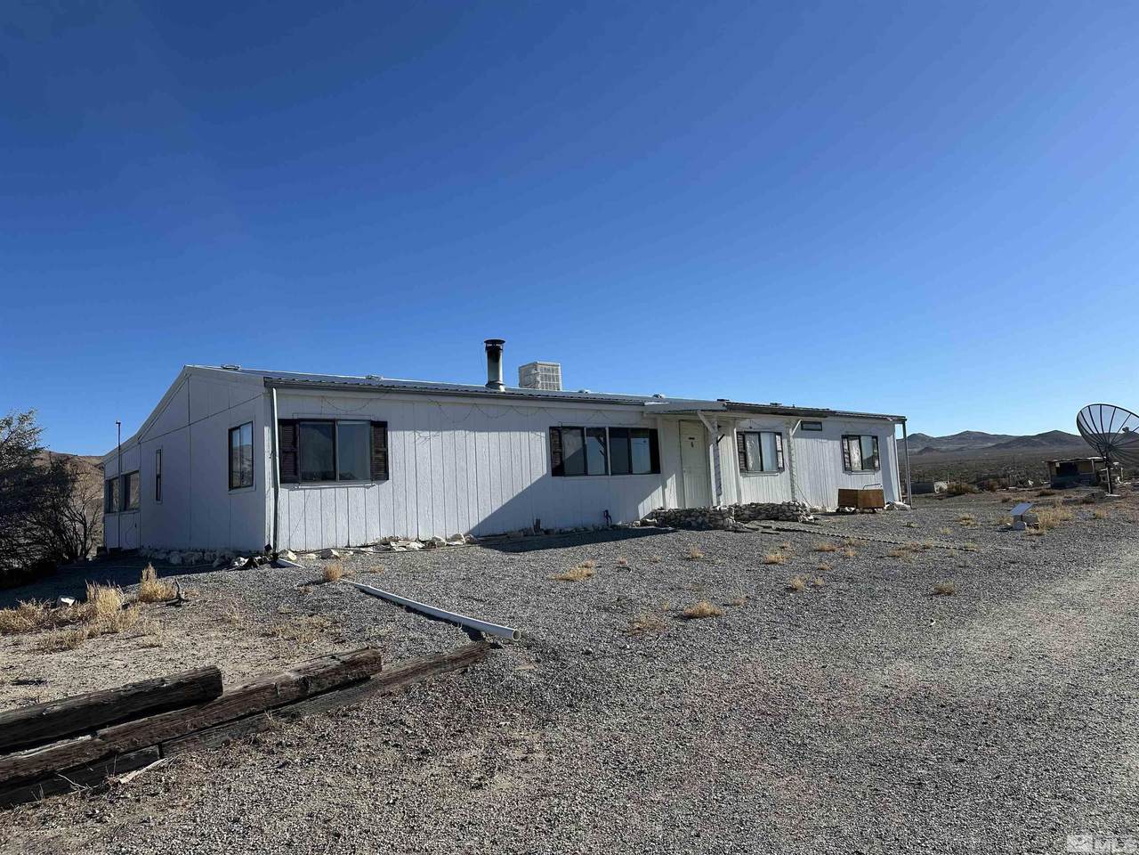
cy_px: 428
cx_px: 570
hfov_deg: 71.6
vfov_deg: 56.8
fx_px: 790
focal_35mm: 24
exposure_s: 1/5848
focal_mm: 6.86
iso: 80
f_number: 1.78
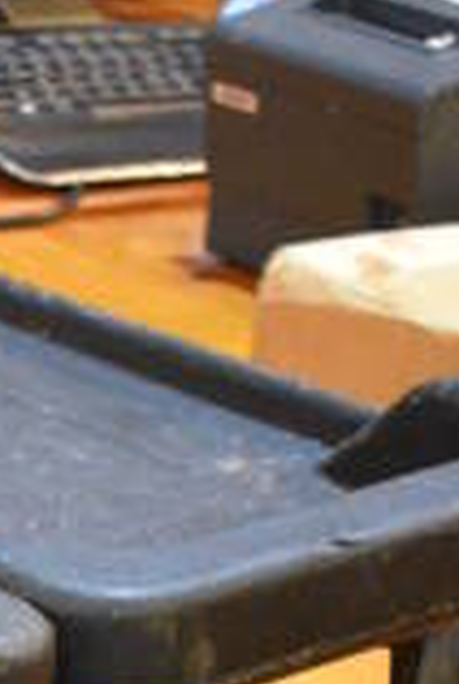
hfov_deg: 8.3
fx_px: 2970
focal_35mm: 156
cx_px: -507
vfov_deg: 12.0
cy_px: 1258
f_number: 3.5
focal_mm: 18
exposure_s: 1/20
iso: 3200
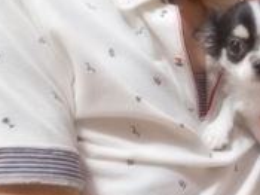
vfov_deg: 16.3
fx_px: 668
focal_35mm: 89
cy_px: 16
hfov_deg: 20.6
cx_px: 311
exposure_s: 1/30
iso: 80
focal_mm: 4.6
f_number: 3.2
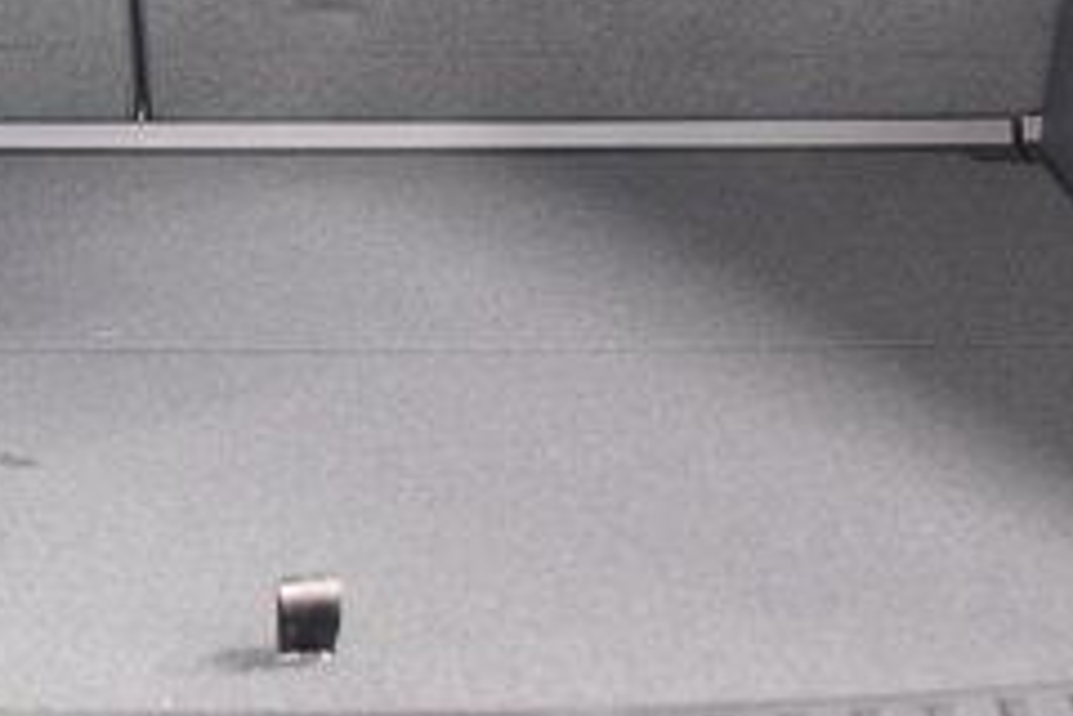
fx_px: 2861
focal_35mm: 96
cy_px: -119
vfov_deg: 13.9
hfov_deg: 21.1
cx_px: 326
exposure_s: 1/8
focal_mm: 24
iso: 1600
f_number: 2.8
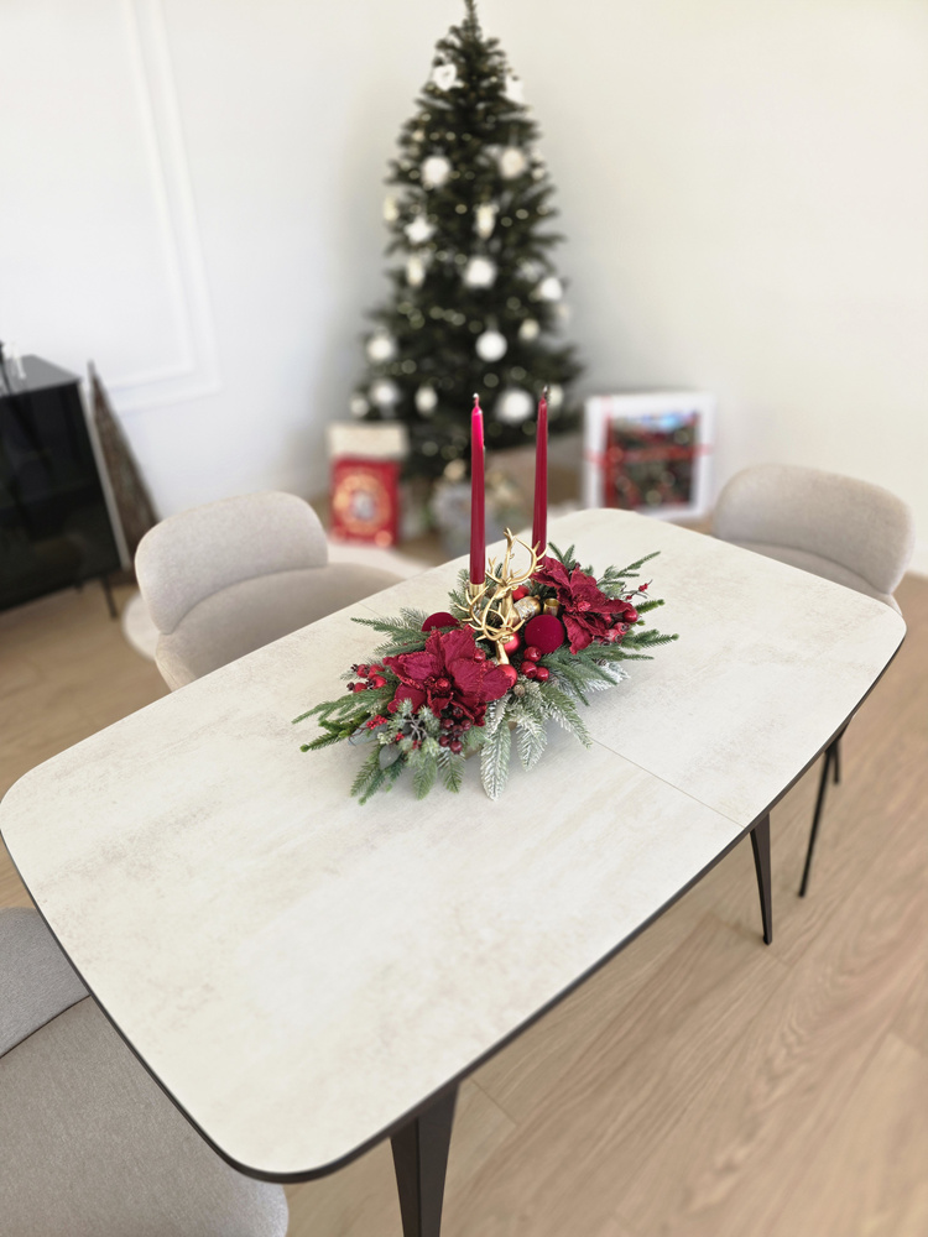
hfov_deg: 58.9
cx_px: 464
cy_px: 618
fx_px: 822
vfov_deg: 73.9
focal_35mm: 23
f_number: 1.7
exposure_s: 1/180
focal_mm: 6.3
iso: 50
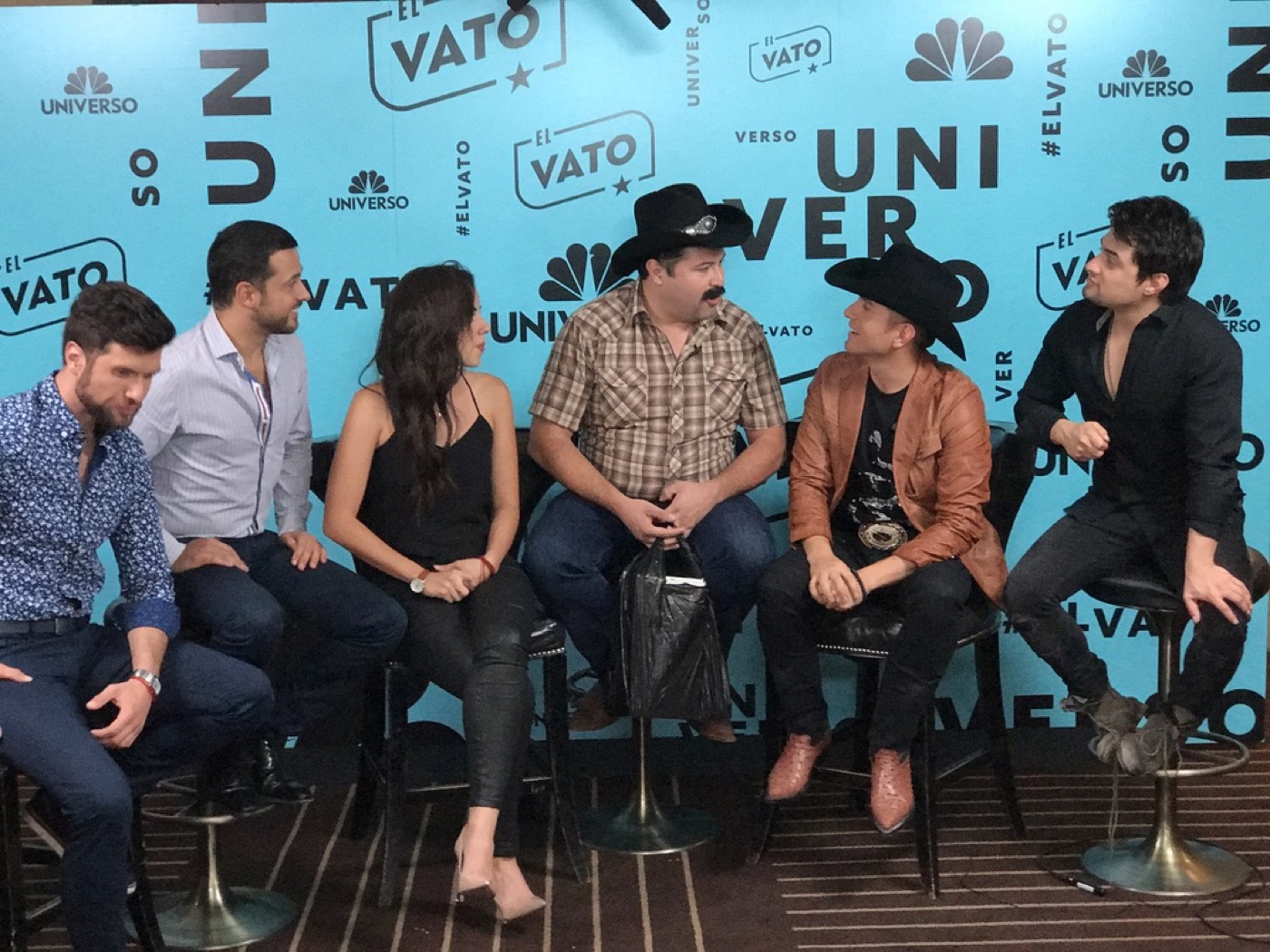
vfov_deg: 25.7
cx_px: 635
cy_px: 476
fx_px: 2091
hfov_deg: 33.8
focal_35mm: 57
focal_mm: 6.6
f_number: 2.8
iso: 400
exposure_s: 1/60
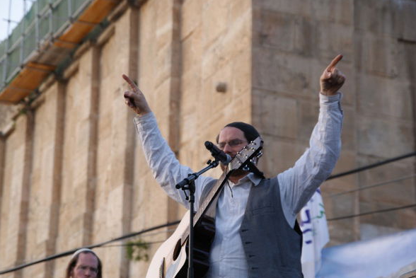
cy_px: 150
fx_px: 1417
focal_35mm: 123
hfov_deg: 16.7
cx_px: 190
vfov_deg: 11.2
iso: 320
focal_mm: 75
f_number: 5.6
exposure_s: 1/125
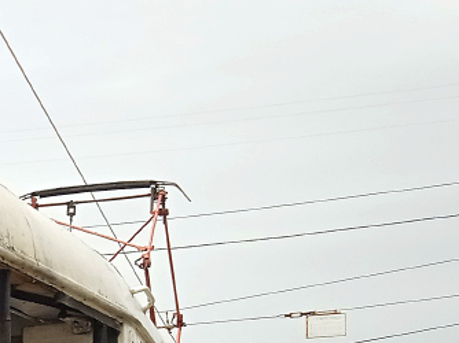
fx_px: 1444
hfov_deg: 16.5
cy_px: 511
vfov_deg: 12.9
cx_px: -225
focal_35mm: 109
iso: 112
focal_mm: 3.43
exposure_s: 1/591
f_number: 2.2
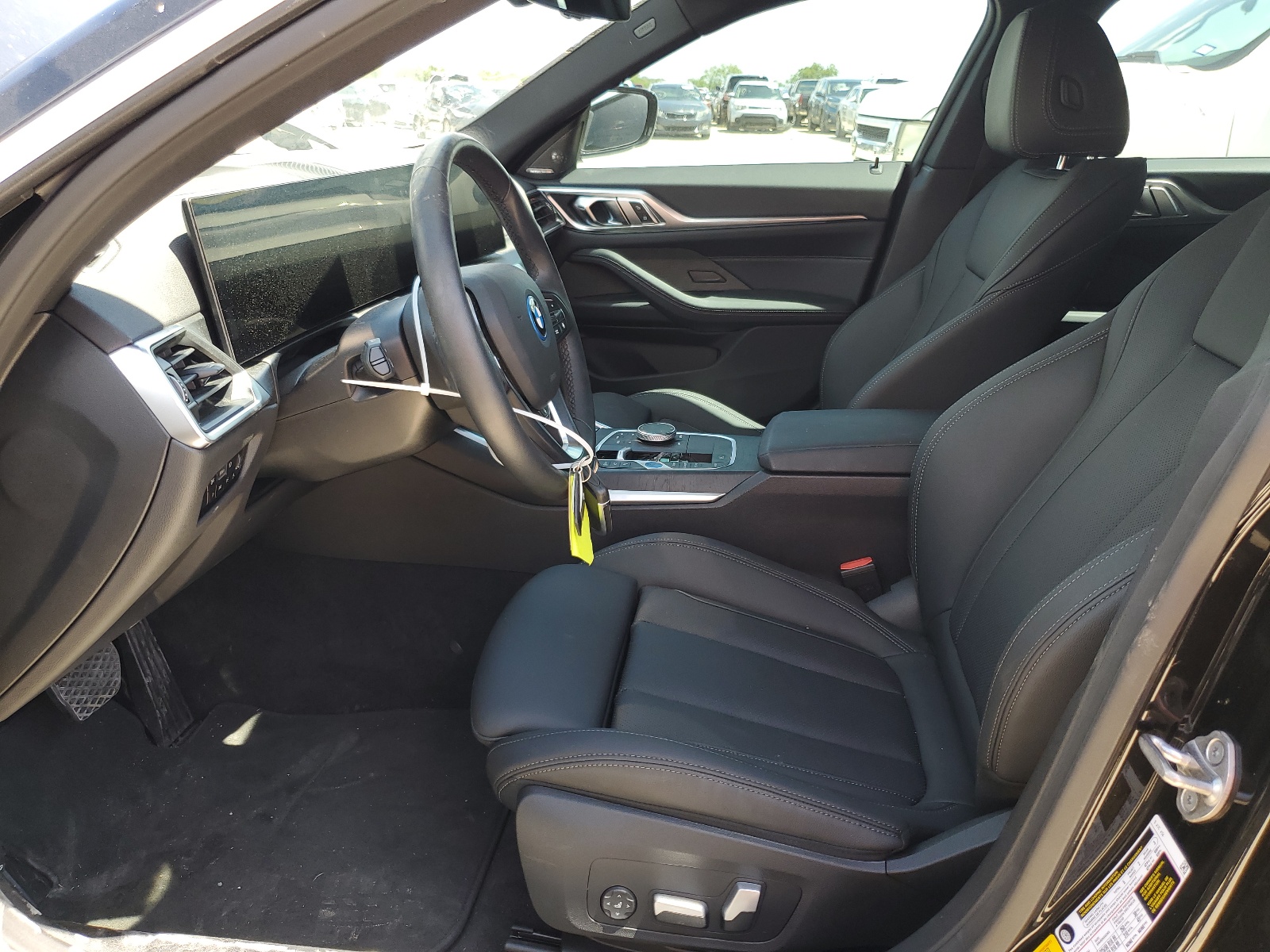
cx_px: 635
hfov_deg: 67.3
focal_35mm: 26
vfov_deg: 53.1
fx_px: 954
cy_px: 476
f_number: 1.5
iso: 50
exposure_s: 1/217
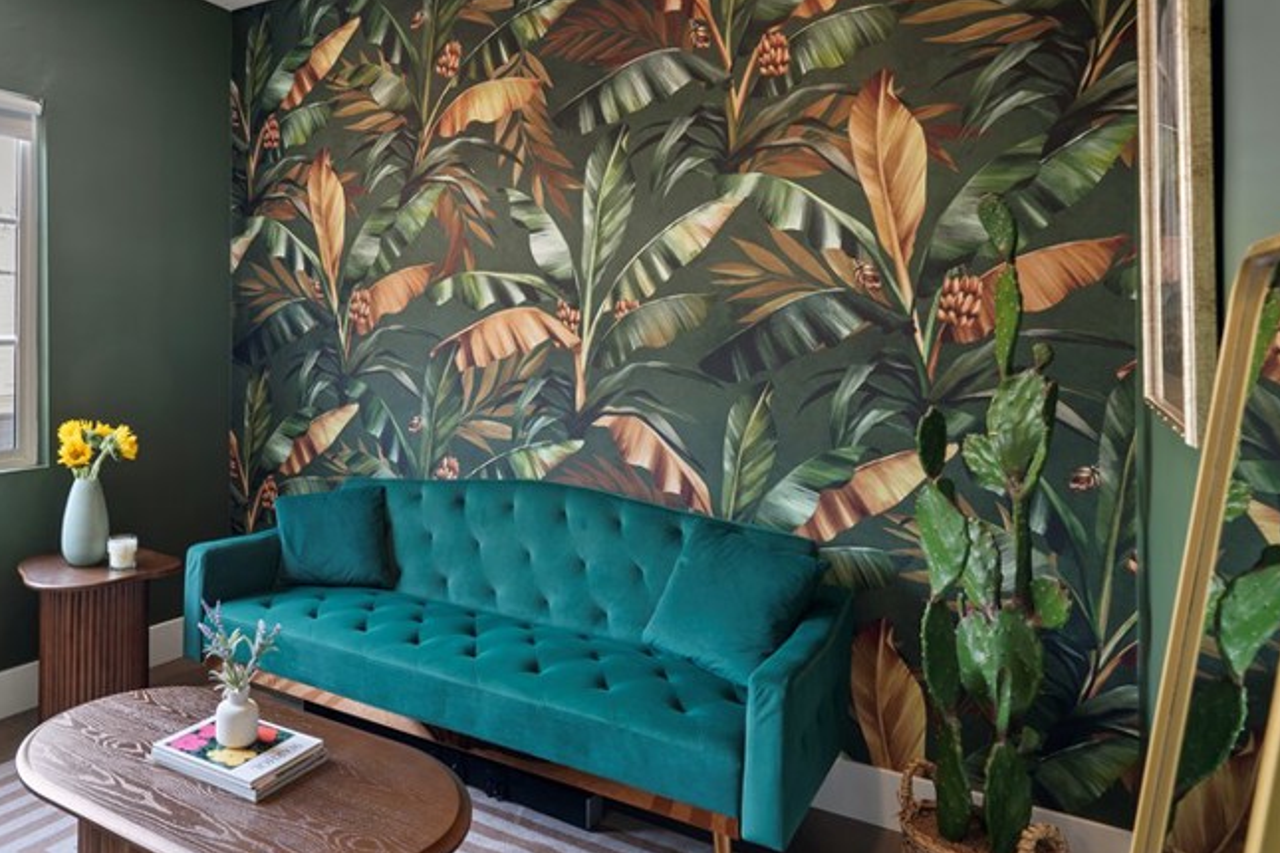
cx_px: 375
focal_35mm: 27
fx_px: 960
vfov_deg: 47.4
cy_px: 312
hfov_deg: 64.7
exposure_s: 3.2
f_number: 8
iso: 200
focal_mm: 17
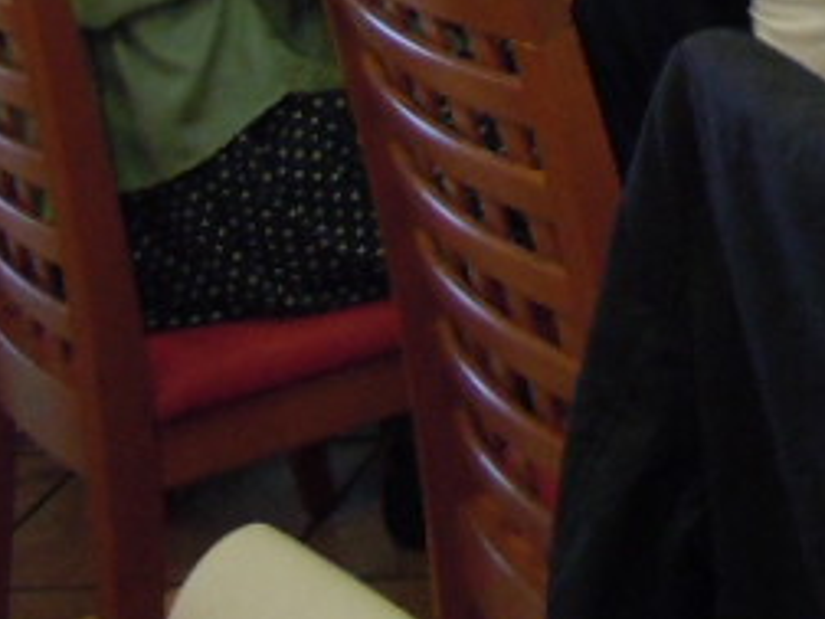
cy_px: -616
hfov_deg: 14.9
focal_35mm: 122
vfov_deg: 11.0
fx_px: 2908
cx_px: 1270
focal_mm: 5.4
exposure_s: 1/25
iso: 400
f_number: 3.5
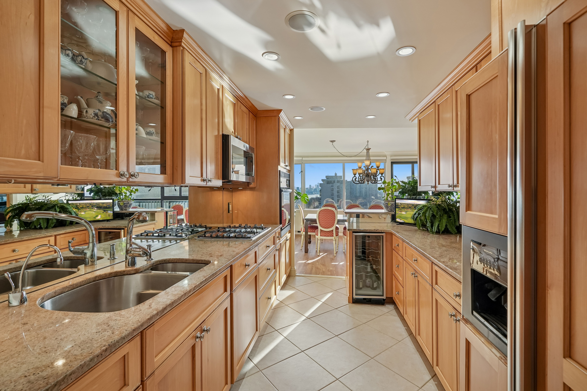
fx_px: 261
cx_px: 294
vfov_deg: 73.7
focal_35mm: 16
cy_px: 196
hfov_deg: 96.7
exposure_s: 1/160
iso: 400
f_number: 8
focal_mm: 16
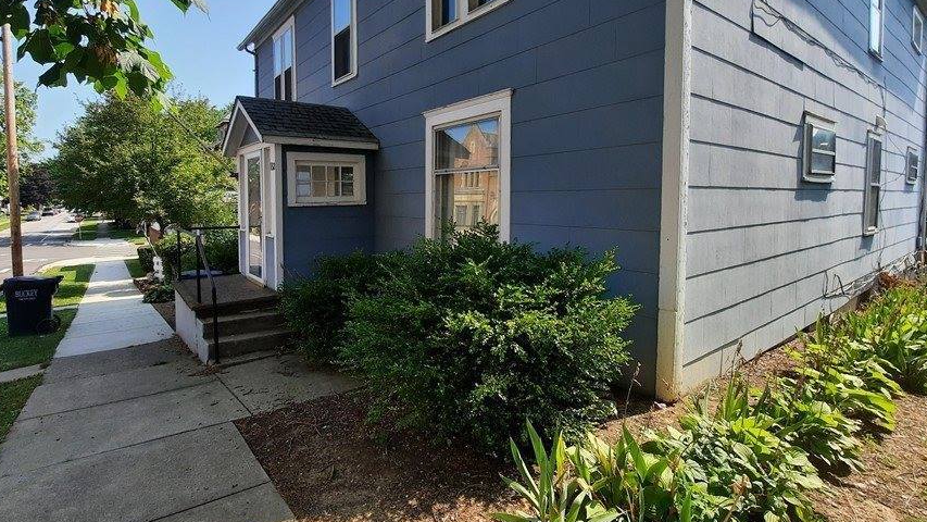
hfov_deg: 95.6
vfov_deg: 63.5
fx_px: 418
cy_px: 215
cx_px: 419
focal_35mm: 17
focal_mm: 1.74
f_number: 2.2
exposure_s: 1/583
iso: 40
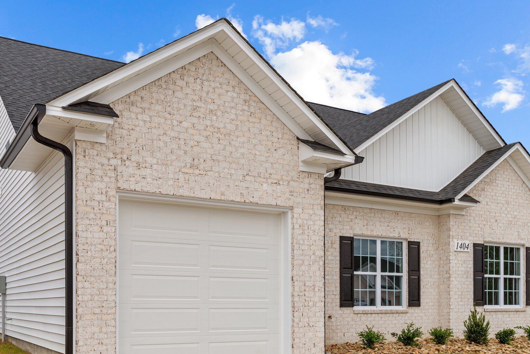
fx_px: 530
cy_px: 201
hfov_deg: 52.7
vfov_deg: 36.8
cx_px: 208
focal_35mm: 36
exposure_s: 1/320
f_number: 8
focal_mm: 29
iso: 100
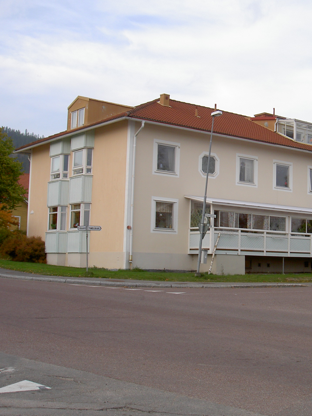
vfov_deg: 36.2
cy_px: 209
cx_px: 258
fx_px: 637
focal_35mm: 53
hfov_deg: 26.9
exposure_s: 1/200
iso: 100
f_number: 4.7
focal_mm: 8
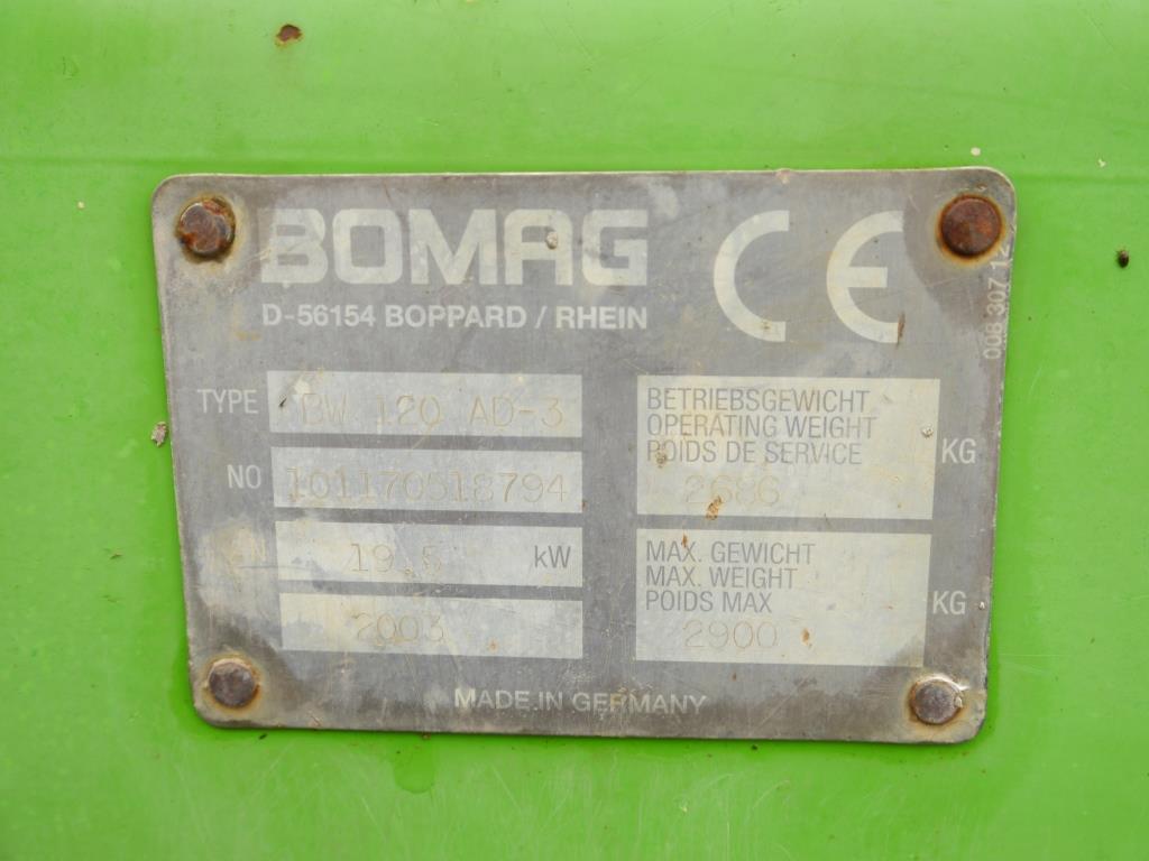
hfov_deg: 41.2
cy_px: 430
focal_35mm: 46
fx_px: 1527
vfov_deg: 31.5
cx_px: 574
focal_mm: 23
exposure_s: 1/125
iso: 160
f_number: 5
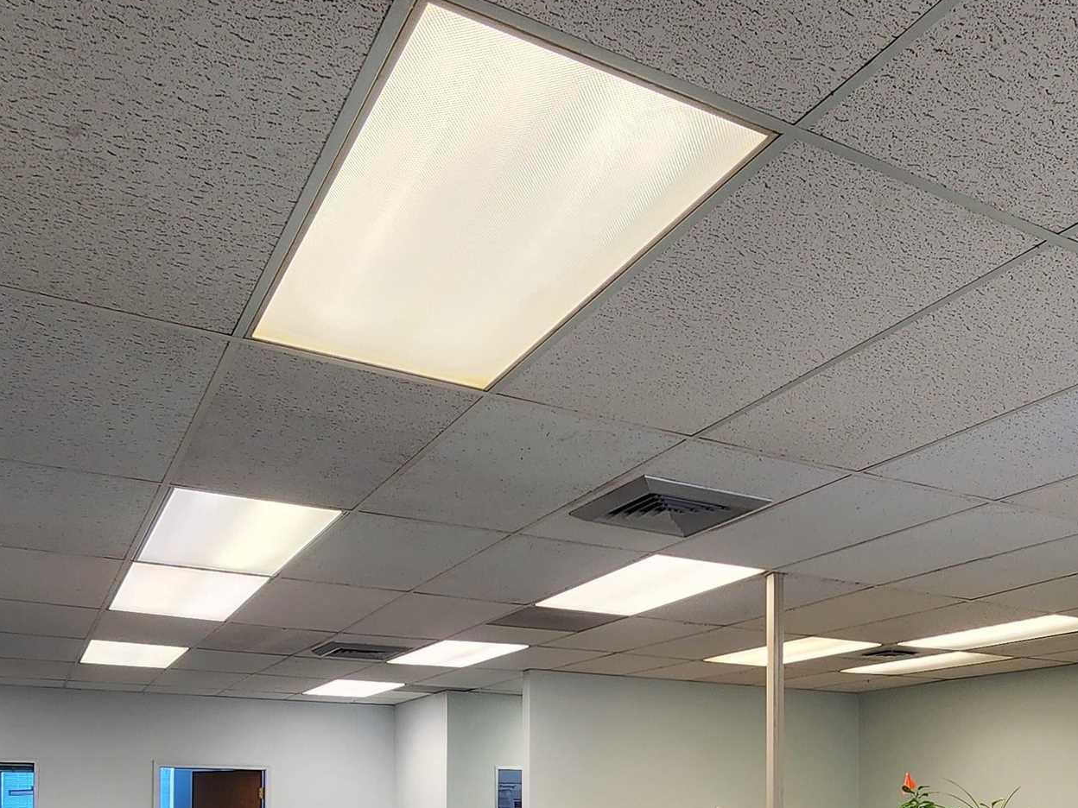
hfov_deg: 56.4
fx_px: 997
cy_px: 778
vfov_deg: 39.7
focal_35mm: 32
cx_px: 648
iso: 100
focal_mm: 2.2
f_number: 2.2
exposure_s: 1/60
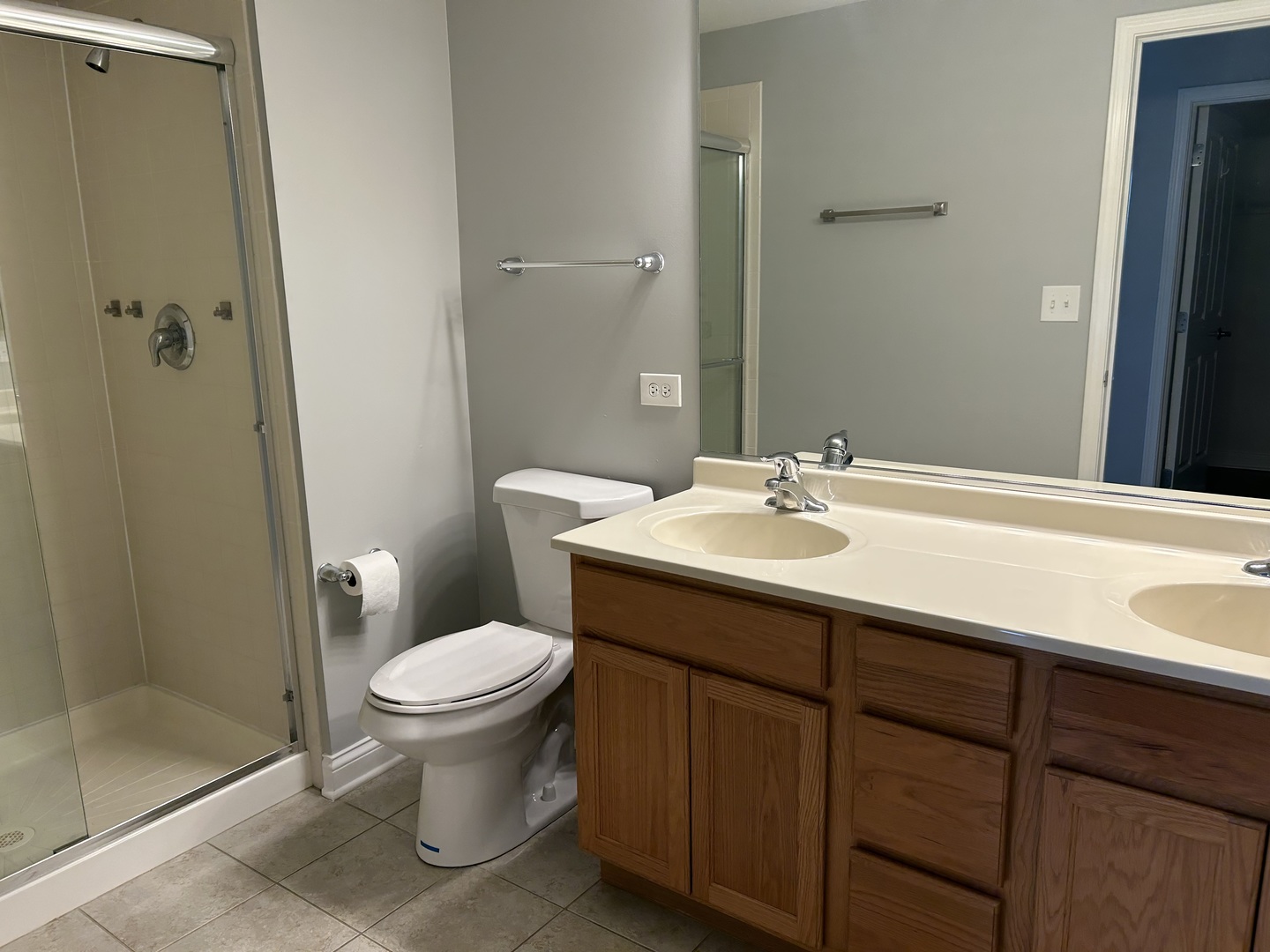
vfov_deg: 53.1
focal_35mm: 26
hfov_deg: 67.3
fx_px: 954
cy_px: 476
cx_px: 635
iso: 80
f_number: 1.5
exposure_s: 1/120
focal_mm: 5.7
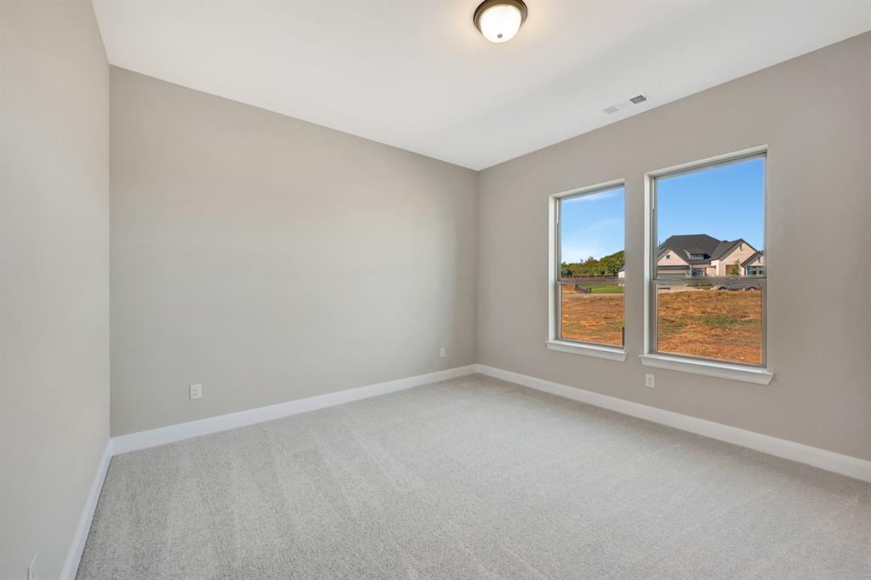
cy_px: 290
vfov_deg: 81.2
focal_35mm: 14
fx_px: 339
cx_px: 436
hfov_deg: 104.3
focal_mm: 14
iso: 100
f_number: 9
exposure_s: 1/6
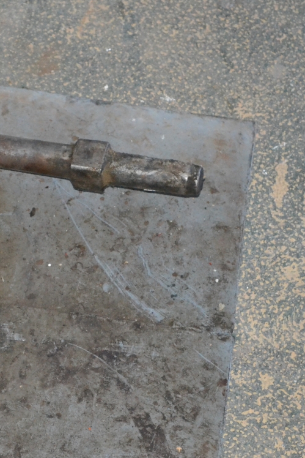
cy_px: 309
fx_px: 1956
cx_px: -17
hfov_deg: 8.9
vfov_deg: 13.3
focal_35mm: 154
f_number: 5.3
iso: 3200
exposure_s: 1/60
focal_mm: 48
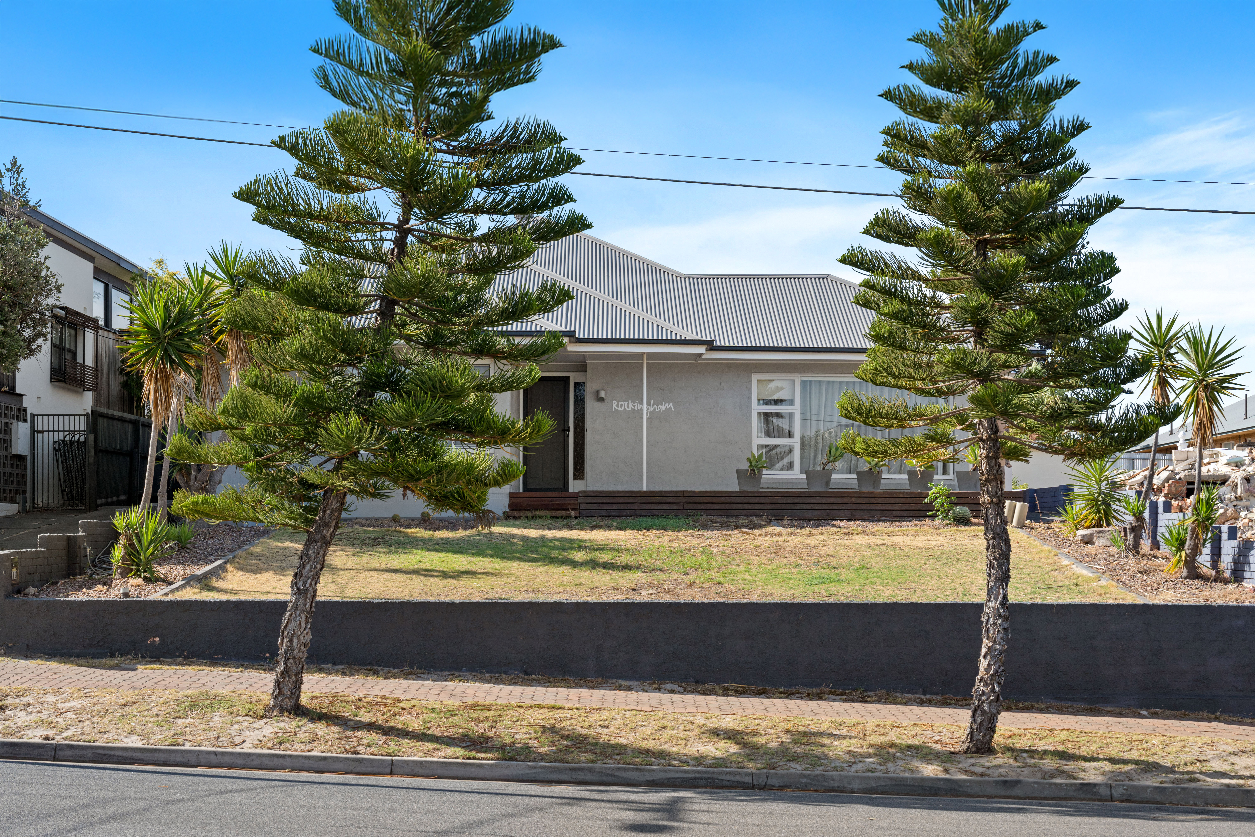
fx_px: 1603
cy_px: 418
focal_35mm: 46
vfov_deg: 29.2
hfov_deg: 42.7
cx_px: 628
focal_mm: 46
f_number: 8
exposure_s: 1/640
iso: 400
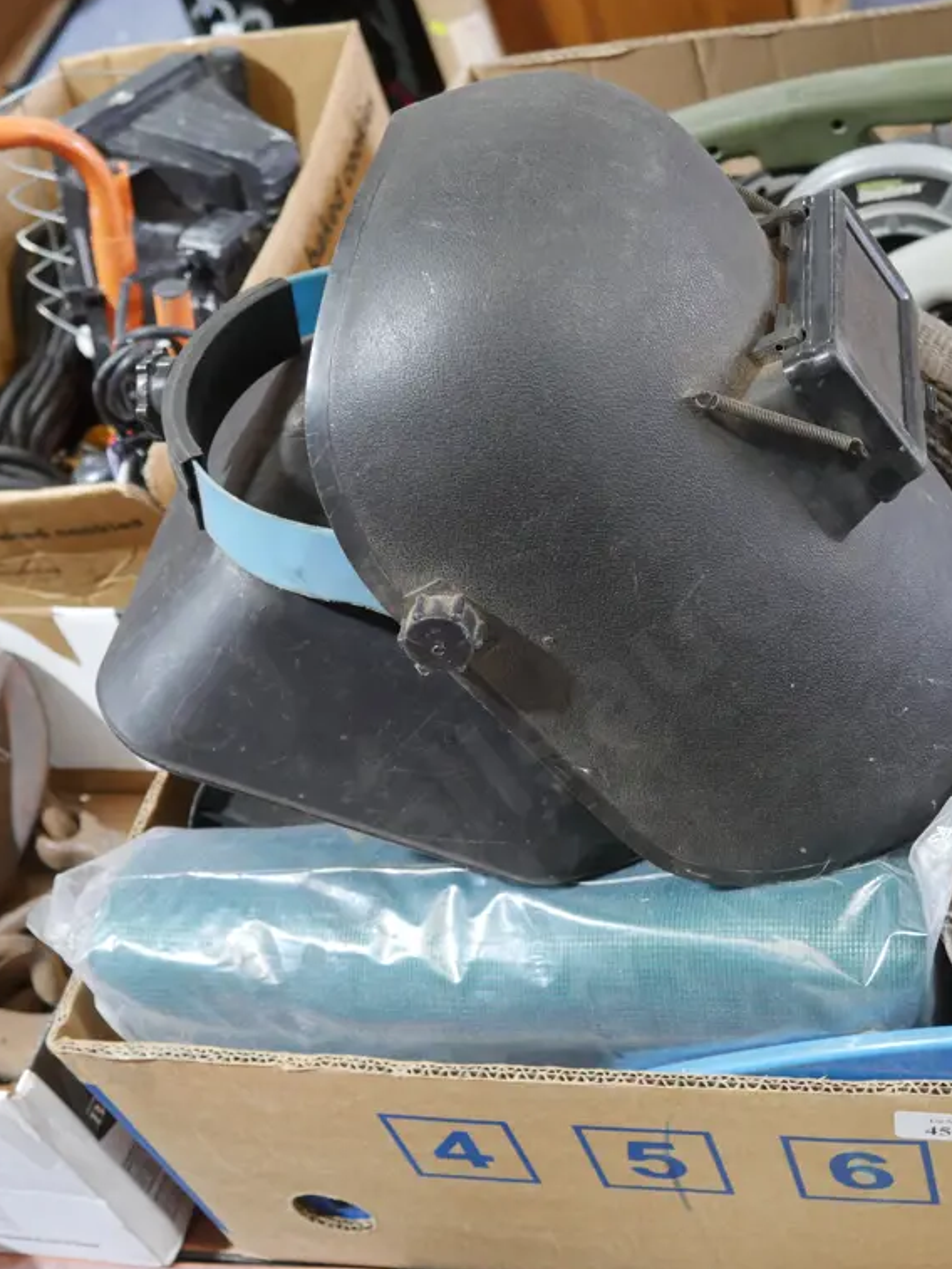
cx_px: 689
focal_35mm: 46
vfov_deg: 41.2
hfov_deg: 31.1
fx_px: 1686
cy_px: 640
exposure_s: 1/60
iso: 1000
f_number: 4
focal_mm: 17
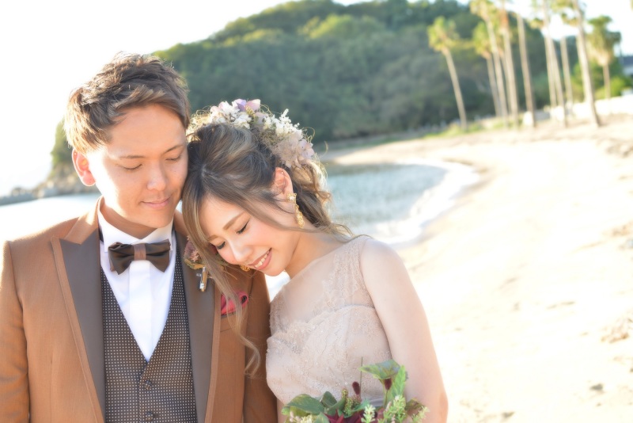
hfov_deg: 38.2
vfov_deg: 26.0
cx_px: 316
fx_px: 915
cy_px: 212
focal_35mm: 52
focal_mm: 52
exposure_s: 1/50
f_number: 5
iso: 100
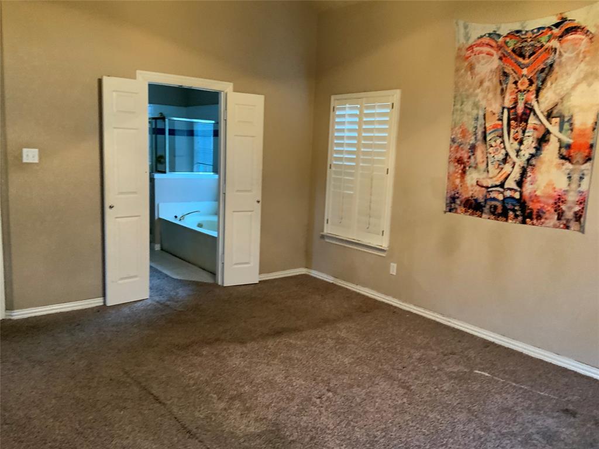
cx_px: 300
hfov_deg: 61.7
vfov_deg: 48.2
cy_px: 224
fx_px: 502
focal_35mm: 29
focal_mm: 3
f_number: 1.8
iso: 250
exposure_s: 1/30
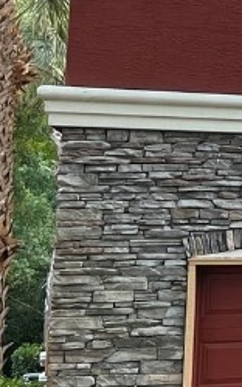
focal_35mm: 113
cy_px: 133
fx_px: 1194
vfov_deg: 18.4
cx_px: 754
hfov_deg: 9.1
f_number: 1.6
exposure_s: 1/121
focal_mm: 5.1
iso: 80
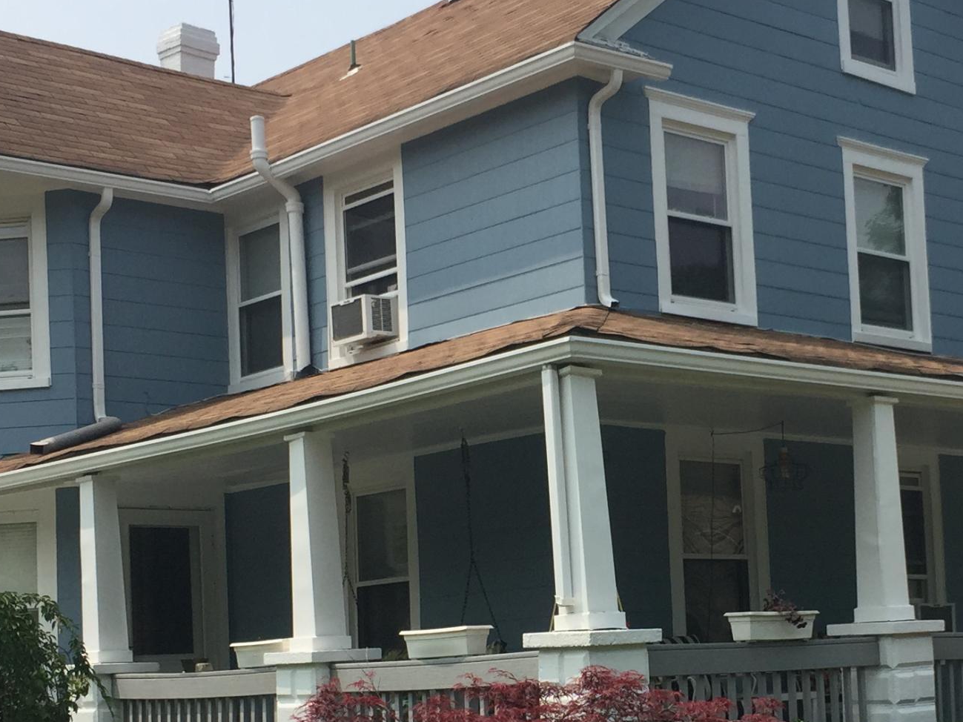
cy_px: 578
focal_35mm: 67
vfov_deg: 21.6
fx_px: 1864
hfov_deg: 28.8
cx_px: 641
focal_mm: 4.15
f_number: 2.2
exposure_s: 1/2198
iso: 32
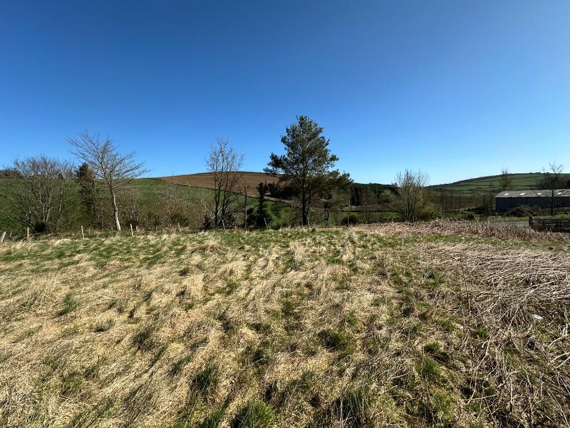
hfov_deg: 102.1
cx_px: 285
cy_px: 214
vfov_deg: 85.7
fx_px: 231
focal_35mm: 14
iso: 50
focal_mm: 2.22
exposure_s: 1/1949
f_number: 2.2
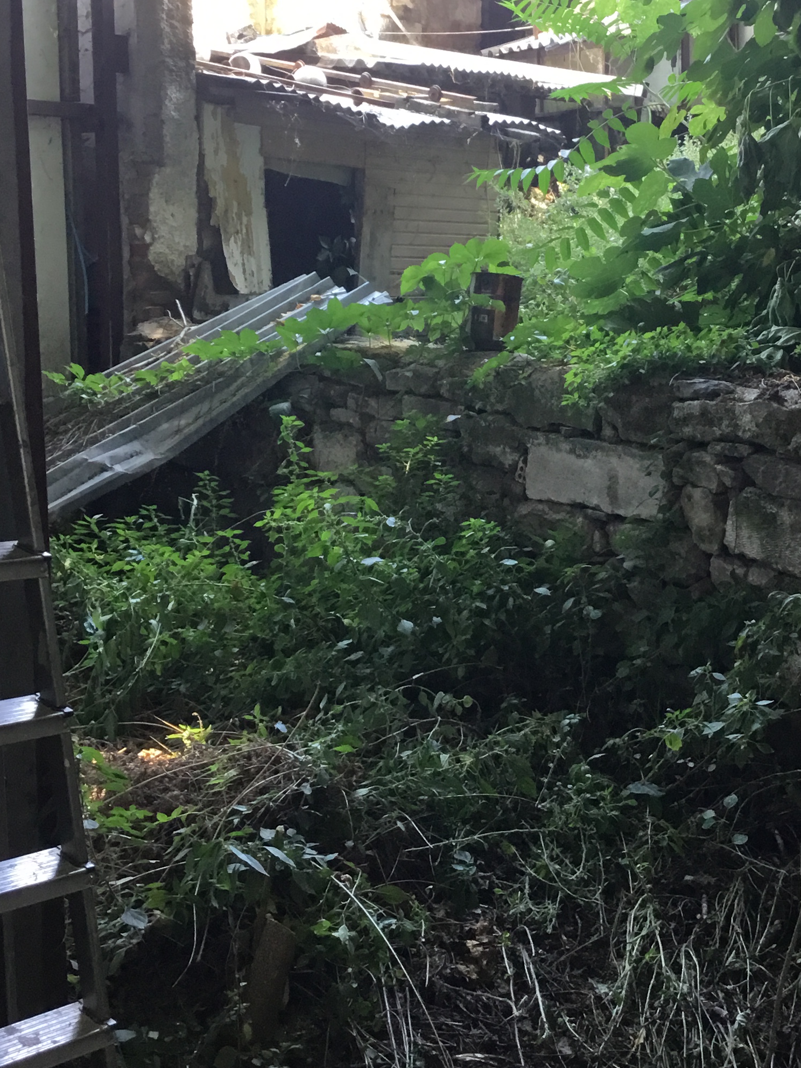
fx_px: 1573
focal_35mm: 51
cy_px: 466
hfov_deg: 28.5
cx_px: 503
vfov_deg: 37.4
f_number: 2.4
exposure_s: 1/33
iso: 50
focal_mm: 3.3
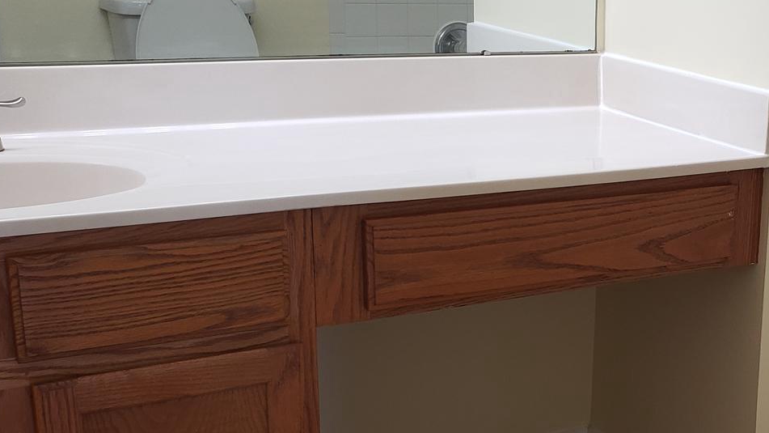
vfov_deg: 19.6
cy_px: 304
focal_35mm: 61
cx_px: 730
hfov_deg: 32.2
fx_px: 1244
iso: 100
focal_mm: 4.3
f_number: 2.4
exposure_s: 1/60
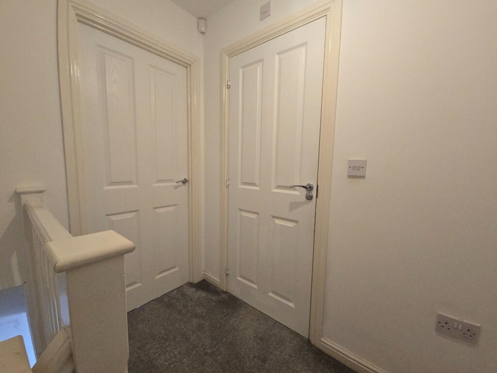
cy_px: 186
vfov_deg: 89.9
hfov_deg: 106.2
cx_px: 248
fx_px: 187
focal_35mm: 13
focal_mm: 2.2
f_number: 2.2
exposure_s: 1/60
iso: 160
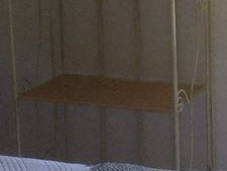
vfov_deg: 6.7
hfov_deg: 8.8
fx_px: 1443
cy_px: 158
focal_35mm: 220
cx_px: 307
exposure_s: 1/50
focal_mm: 3.3
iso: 25
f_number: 2.4
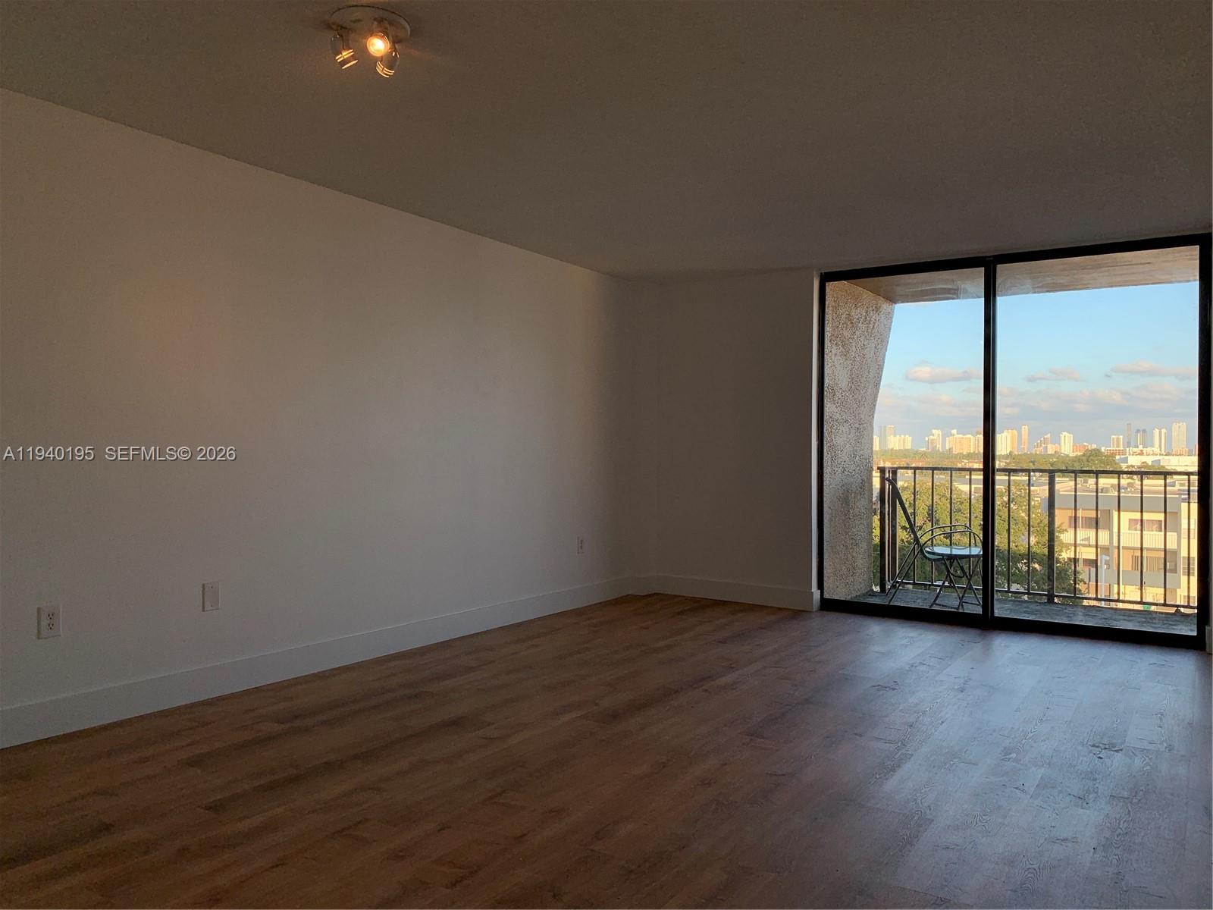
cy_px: 455
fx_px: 911
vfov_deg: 53.1
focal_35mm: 26
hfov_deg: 67.3
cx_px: 606
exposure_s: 1/512
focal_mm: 4.25
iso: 25
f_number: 1.8
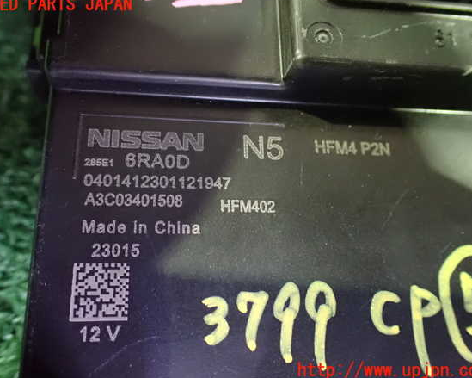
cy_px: 188
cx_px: 234
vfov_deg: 45.8
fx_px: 447
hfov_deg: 55.7
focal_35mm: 32
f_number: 2.3
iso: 1600
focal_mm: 5.4
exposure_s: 1/13
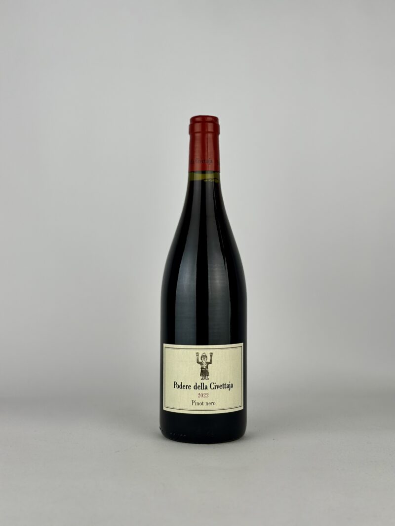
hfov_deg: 30.3
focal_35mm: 48
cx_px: 198
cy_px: 263
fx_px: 730
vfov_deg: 39.7
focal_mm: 6.86
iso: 80
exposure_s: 1/756
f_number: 1.78
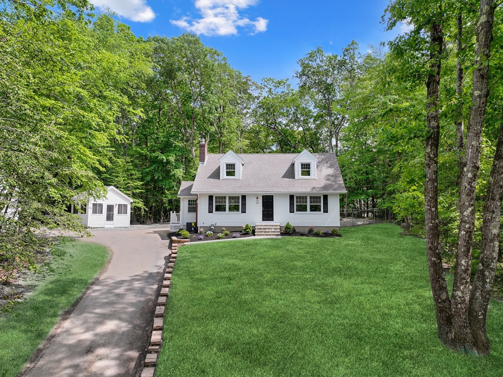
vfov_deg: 56.8
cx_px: 252
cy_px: 188
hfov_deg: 71.6
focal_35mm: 24
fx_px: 349
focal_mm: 12.29
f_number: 2.8
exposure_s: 1/1250
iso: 400
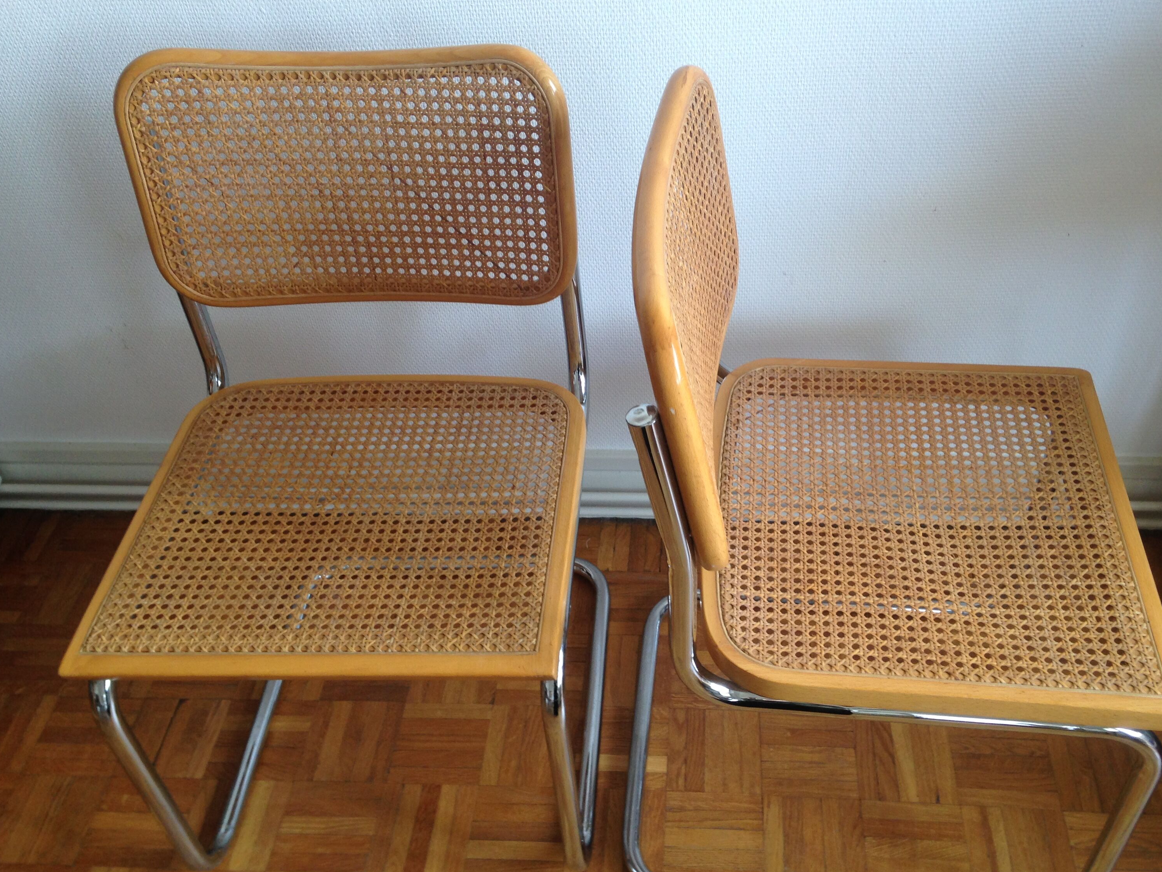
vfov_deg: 39.6
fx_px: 1208
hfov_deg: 51.3
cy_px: 466
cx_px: 625
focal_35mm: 36
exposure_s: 1/40
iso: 50
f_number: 2.4
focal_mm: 4.12
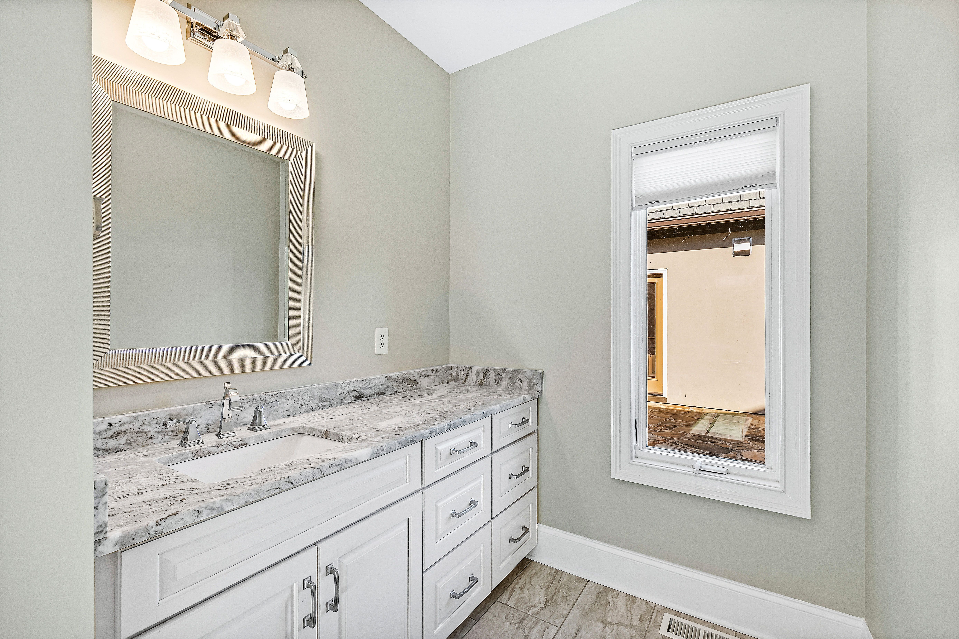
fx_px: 400
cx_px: 480
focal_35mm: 15
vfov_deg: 77.3
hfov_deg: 100.4
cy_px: 320
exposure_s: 1/6
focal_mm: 10
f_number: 9
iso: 100
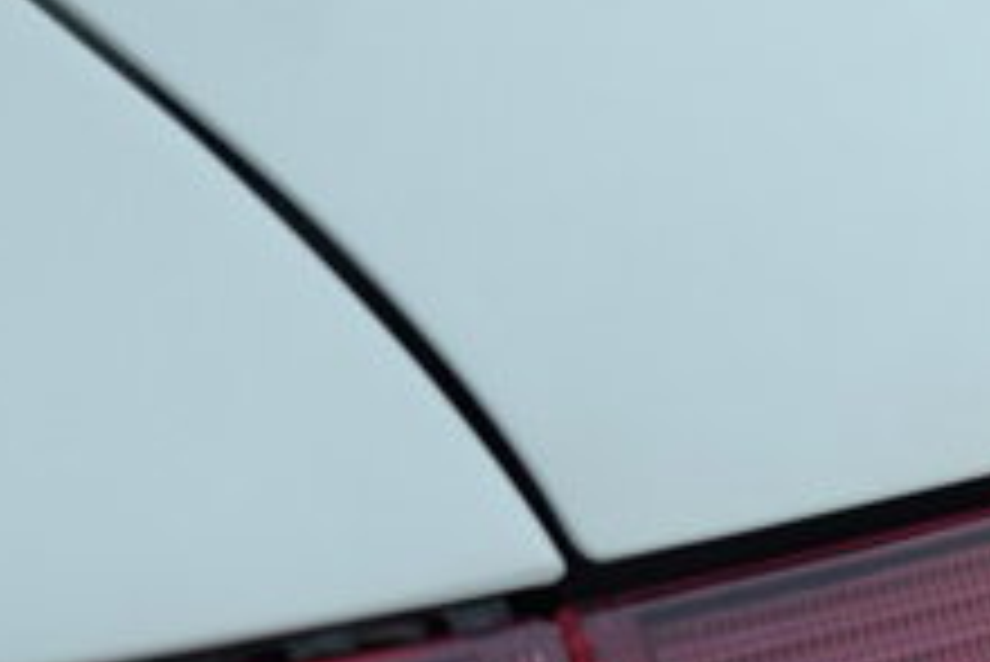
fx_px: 4705
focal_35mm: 171
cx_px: 1125
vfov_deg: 8.0
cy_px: 513
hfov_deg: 11.8
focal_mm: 32.9
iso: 200
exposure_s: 1/125
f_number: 3.6
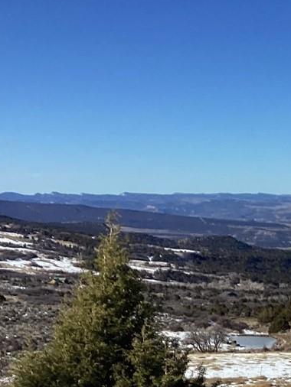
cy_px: 356
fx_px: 1098
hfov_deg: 14.4
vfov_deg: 19.6
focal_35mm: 98
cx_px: 386
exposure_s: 1/2398
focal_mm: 3.3
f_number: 2.4
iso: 25
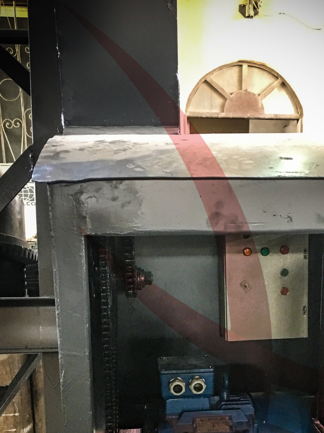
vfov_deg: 34.8
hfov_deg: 27.8
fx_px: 649
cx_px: 220
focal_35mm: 52
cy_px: 386
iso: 125
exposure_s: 1/8
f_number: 2.2
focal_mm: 4.15
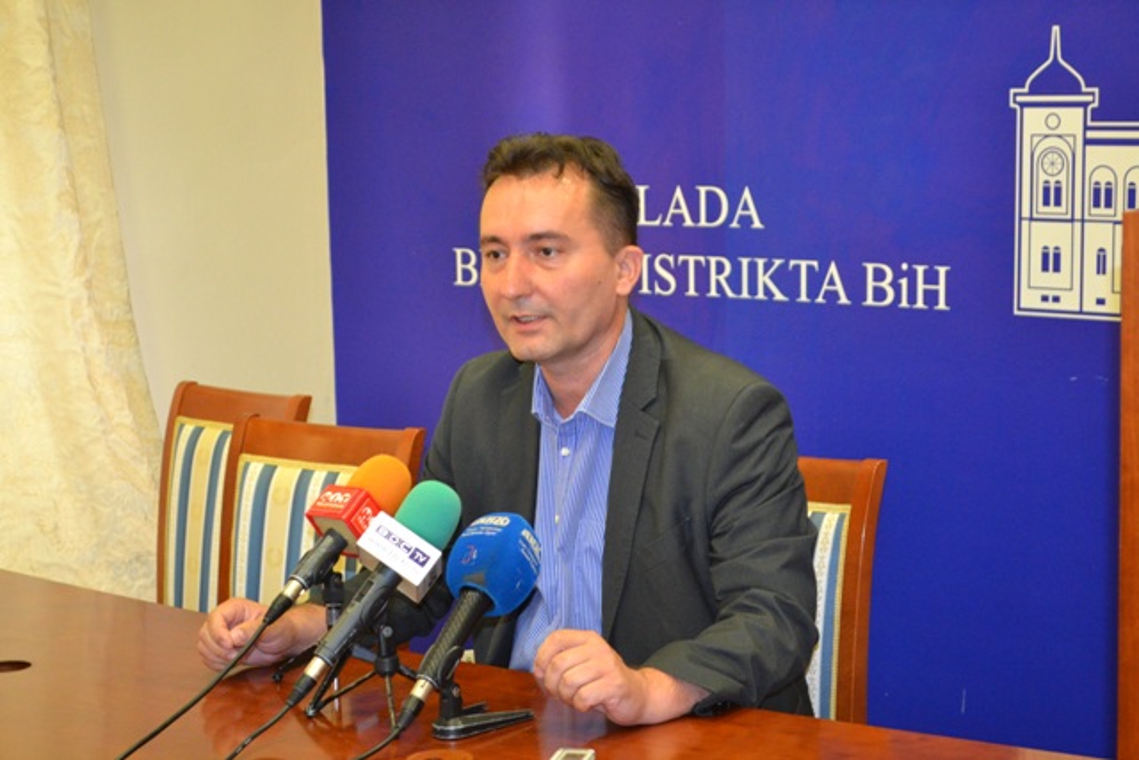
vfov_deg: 18.9
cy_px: 380
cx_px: 570
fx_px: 2278
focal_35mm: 72
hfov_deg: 28.1
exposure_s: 1/60
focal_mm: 48
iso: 2000
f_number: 5.3
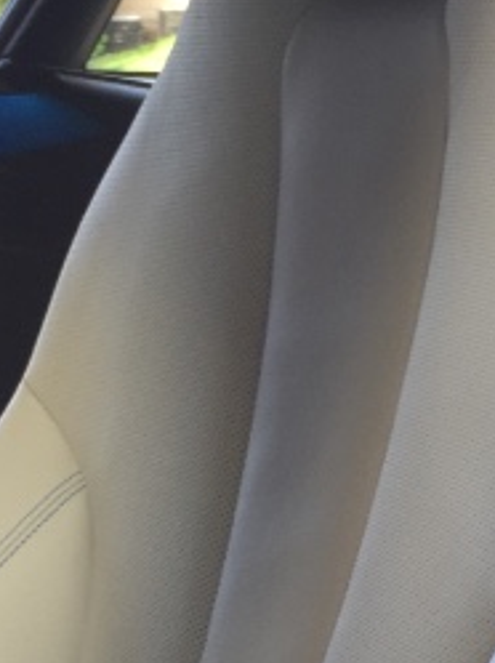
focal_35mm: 112
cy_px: 706
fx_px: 2141
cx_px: 229
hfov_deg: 13.2
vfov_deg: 17.1
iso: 40
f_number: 2.2
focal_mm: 4.15
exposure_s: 1/60
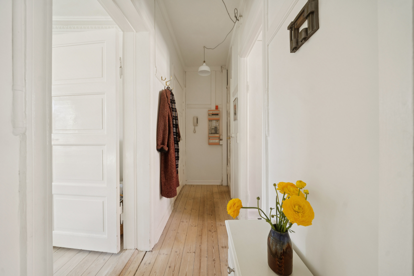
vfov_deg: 90.0
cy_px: 138
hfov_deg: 112.6
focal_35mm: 12
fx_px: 138
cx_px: 207
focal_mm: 12
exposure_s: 1/25
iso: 320
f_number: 5.6
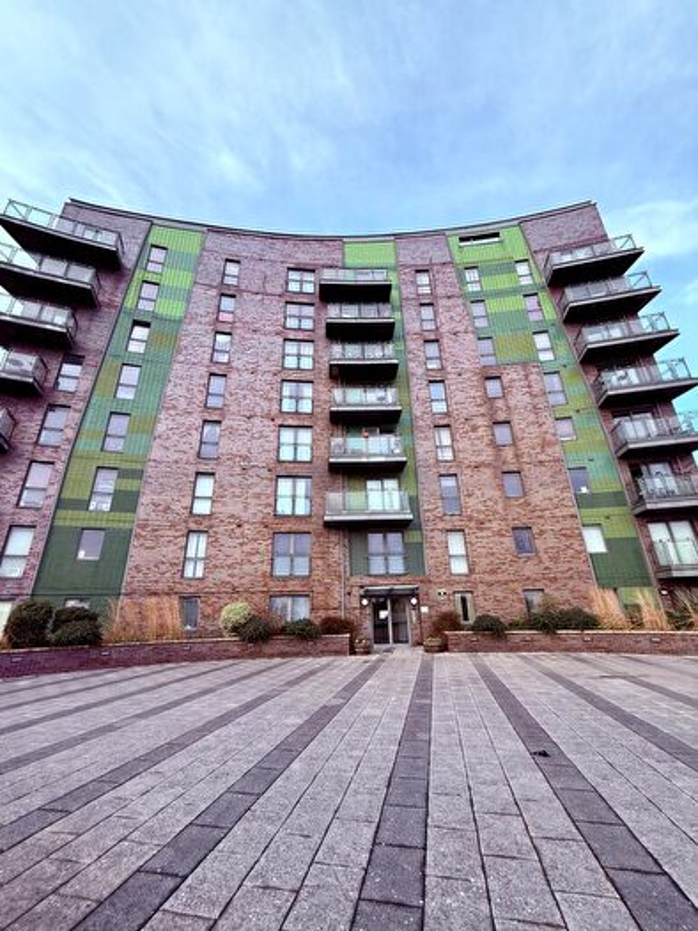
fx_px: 376
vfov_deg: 102.1
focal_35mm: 14
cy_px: 466
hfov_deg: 85.7
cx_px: 349
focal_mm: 2.22
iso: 50
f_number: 2.2
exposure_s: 1/335
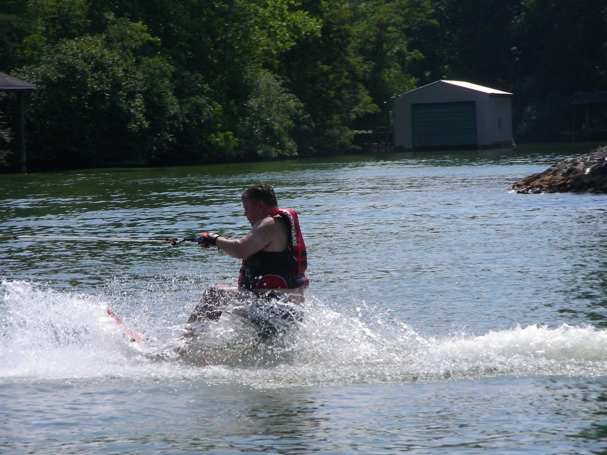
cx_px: 304
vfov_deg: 7.6
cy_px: 228
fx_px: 3437
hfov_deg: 10.1
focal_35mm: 196
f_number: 5.6
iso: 50
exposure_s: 1/580
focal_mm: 32.7
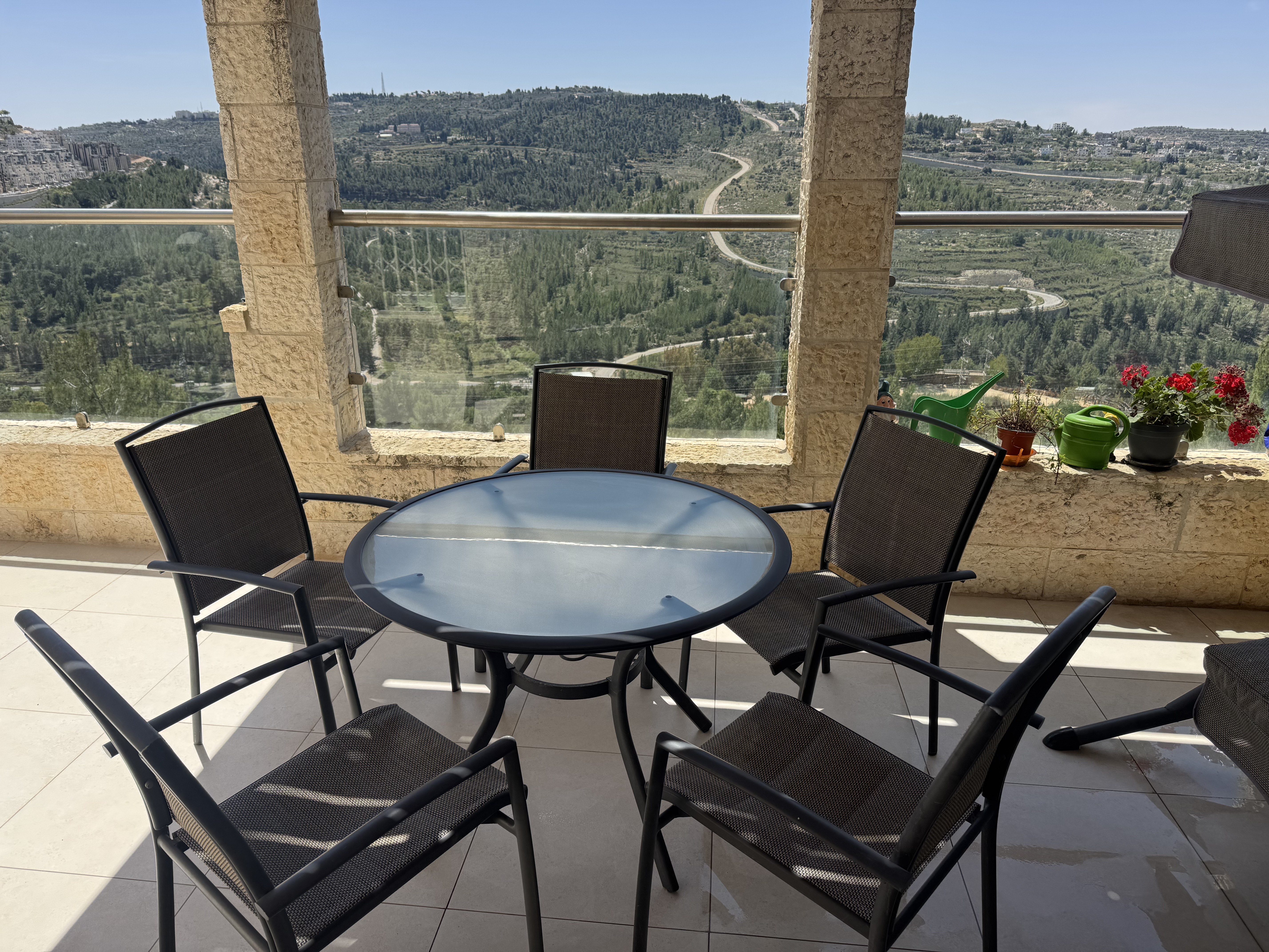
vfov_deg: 56.8
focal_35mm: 24
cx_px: 634
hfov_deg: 71.6
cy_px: 476
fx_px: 880
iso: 80
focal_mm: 6.76
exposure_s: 1/2710
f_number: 1.78
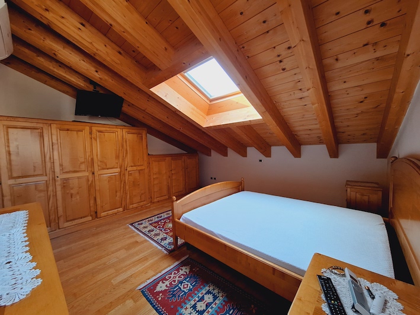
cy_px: 158
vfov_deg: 89.9
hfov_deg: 106.2
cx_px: 210
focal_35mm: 13
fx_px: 158
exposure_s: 1/33
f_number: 2.2
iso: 80
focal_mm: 1.74
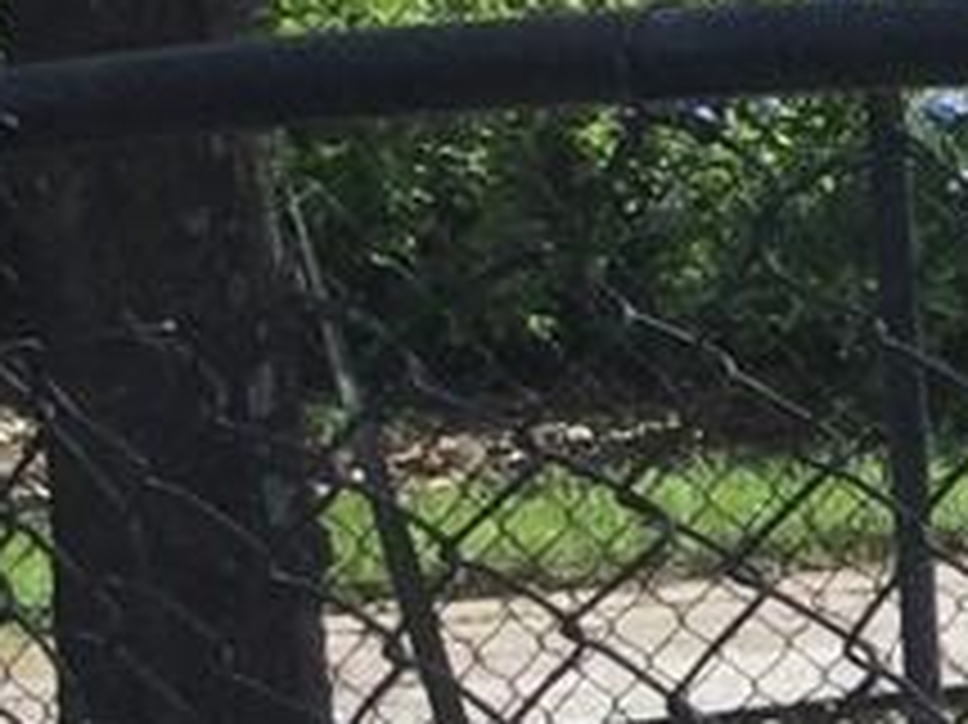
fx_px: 6456
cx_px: 2899
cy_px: 279
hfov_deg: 7.5
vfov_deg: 6.4
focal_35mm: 231
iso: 25
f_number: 2.4
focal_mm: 3.3
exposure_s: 1/547
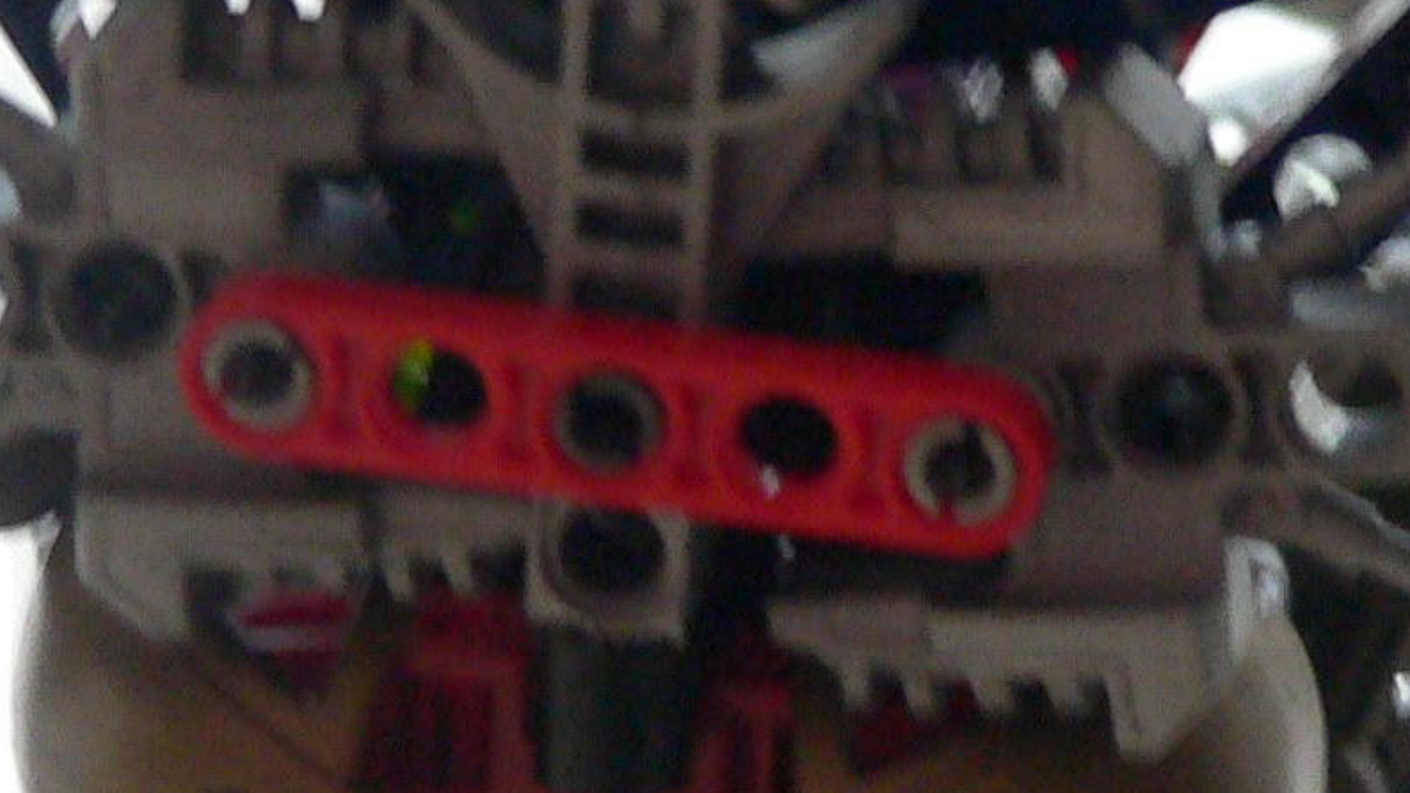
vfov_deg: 3.6
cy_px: 521
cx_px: 765
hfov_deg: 6.4
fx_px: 12524
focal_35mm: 335
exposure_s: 1/5
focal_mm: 16
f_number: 2.8
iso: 200
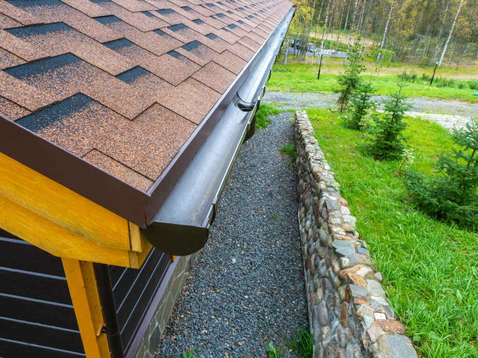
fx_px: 331
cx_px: 239
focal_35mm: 24
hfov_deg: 71.6
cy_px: 179
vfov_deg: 56.8
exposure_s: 1/125
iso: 400
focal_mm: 12
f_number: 5
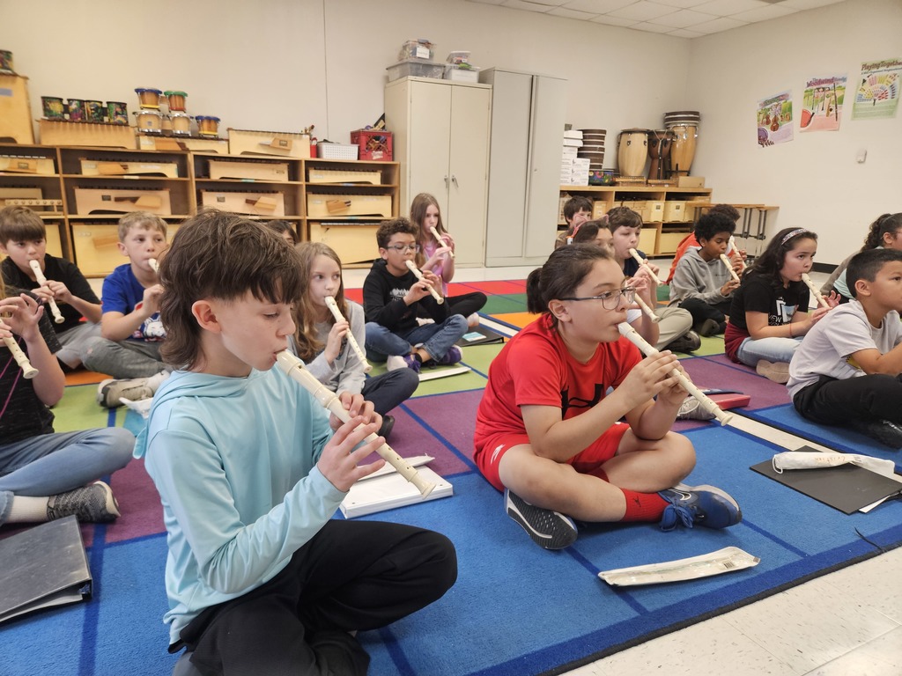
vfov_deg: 58.9
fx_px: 599
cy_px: 338
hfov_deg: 73.9
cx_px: 451
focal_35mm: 23
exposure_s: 1/120
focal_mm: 5.4
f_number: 1.8
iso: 250
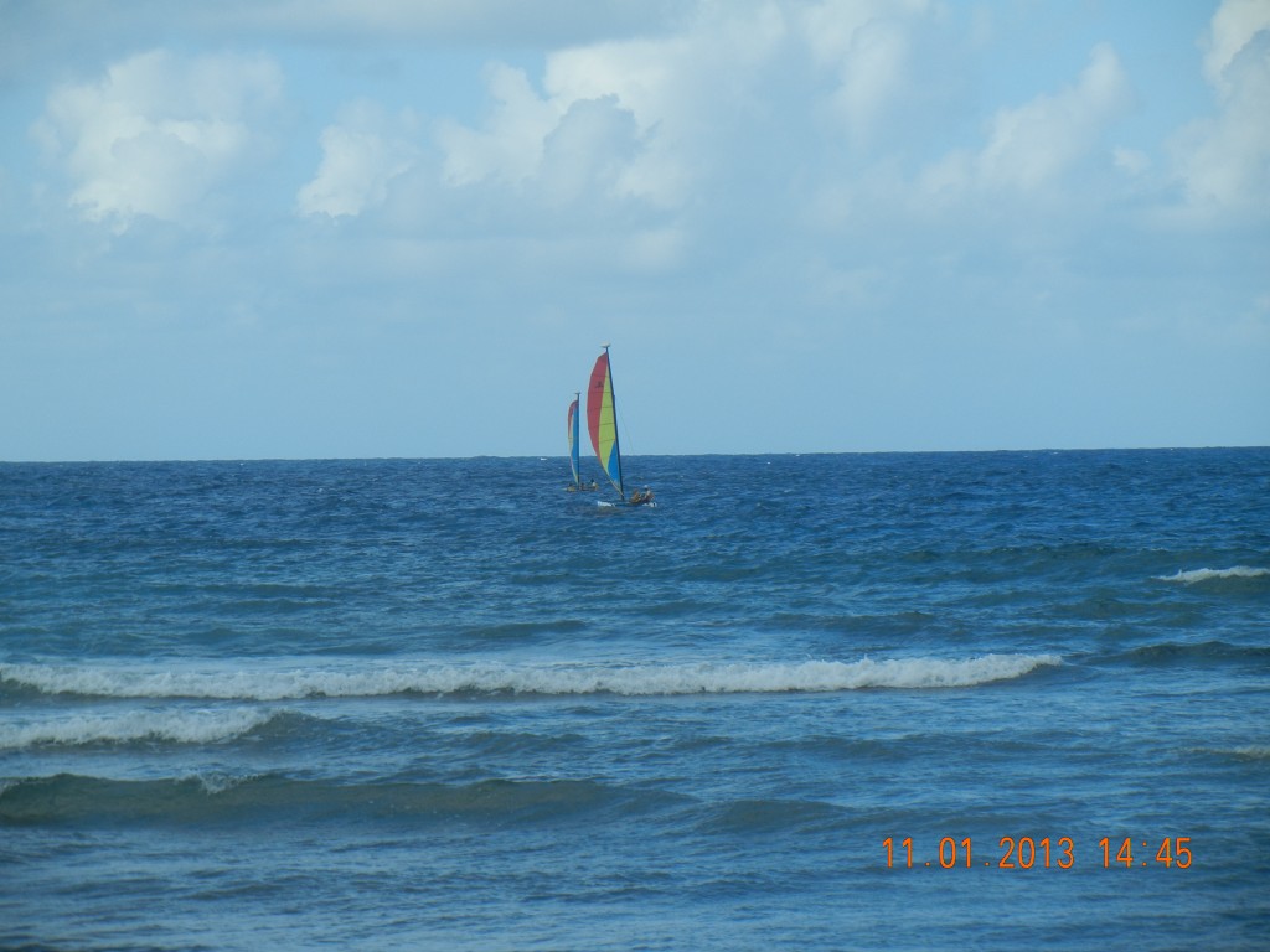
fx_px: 6384
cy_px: 476
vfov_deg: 8.5
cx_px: 635
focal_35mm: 174
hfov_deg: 11.4
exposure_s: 1/254
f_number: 9.2
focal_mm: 31.4
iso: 160
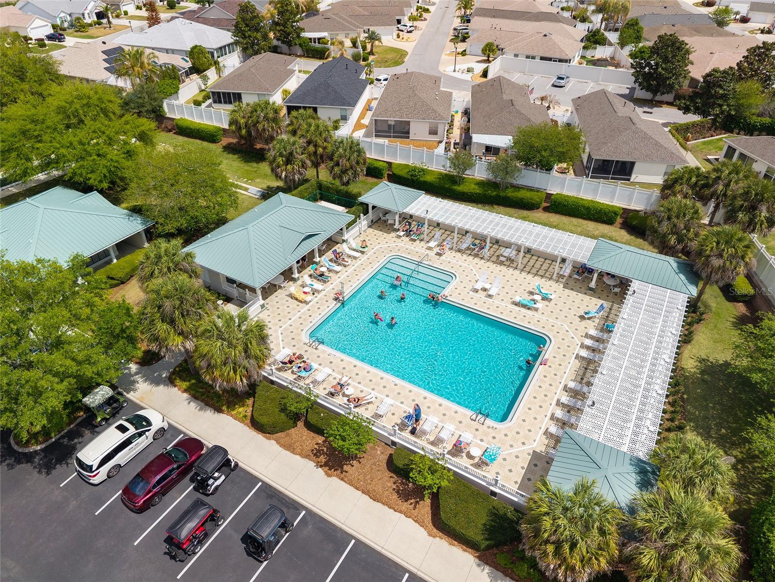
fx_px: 537
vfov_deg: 56.8
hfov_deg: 71.6
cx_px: 388
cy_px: 291
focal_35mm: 24
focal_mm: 8.67
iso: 150
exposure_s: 1/800
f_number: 1.8
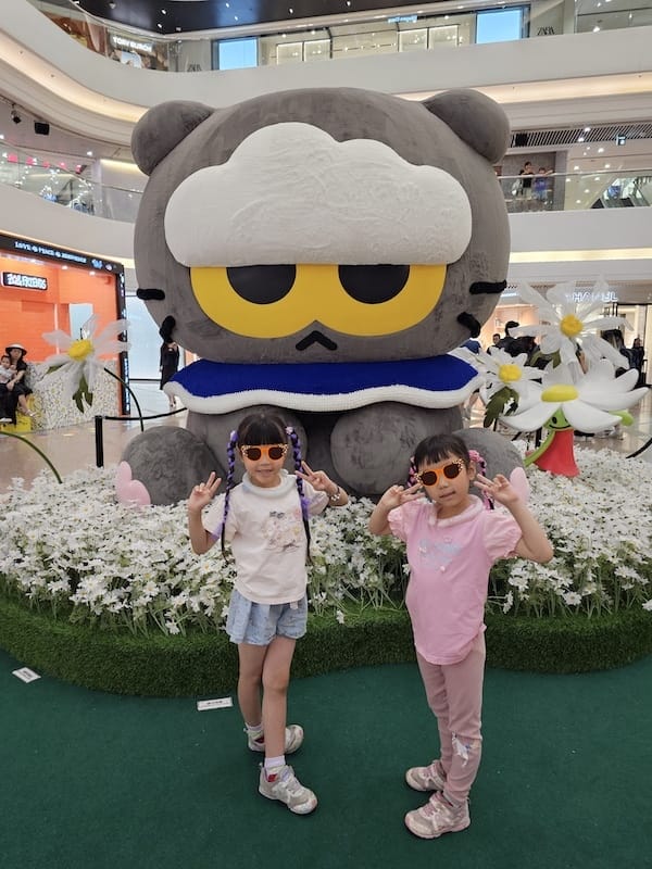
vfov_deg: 73.9
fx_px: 578
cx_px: 326
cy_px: 434
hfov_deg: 58.9
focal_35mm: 23
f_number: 1.7
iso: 320
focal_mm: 6.3
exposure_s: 1/101
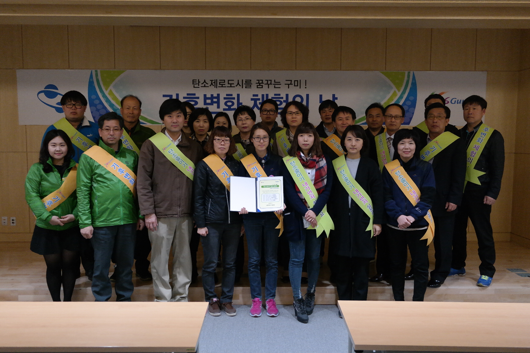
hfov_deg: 61.9
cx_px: 265
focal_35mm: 30
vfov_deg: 43.6
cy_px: 176
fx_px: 442
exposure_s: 1/40
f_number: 3.5
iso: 1600
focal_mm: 20
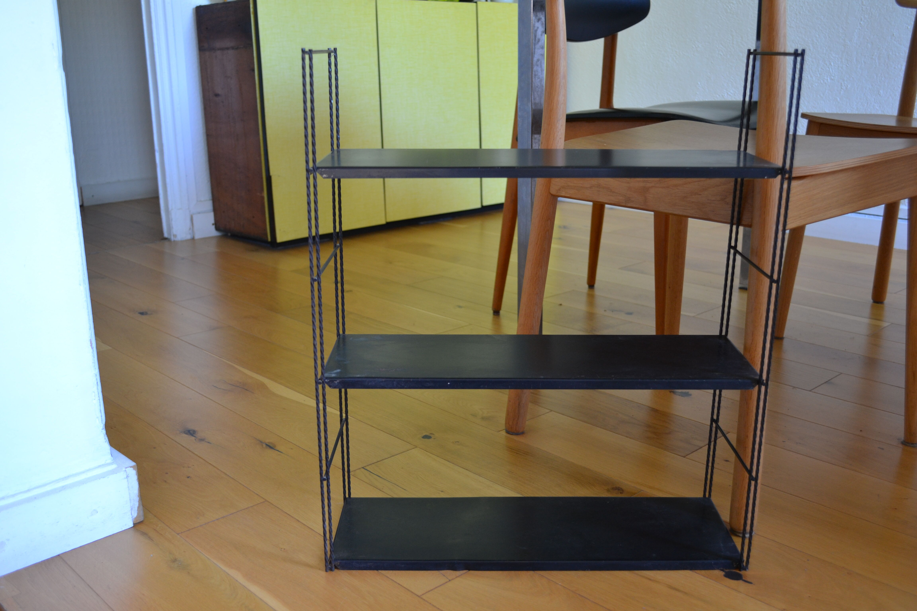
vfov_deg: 36.9
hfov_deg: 53.1
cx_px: 458
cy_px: 306
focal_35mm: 36
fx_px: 917
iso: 400
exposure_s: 1/20
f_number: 4
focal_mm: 24
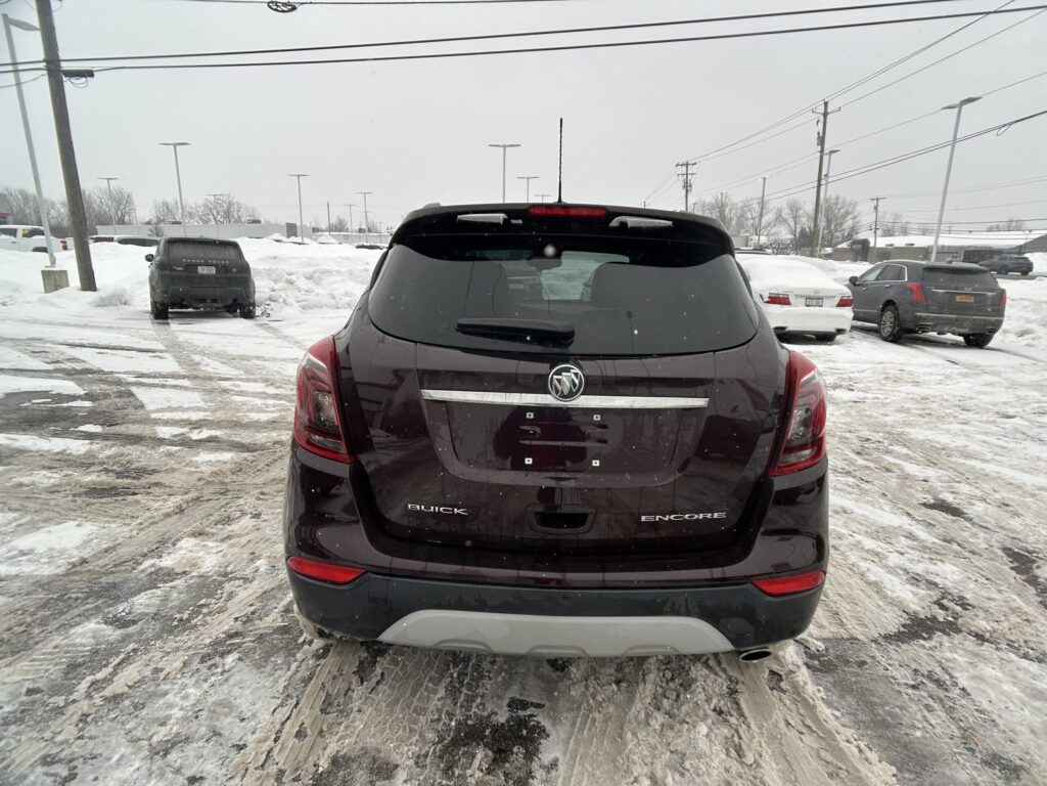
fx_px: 786
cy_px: 393
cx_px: 524
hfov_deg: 67.3
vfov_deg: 53.1
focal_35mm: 26
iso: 50
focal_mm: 5.7
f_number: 1.5
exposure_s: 1/1901
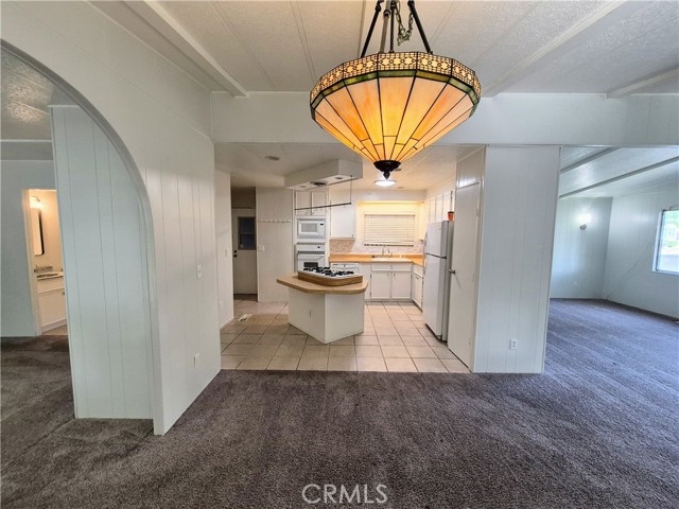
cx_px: 340
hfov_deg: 106.2
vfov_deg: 89.9
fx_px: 255
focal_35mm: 13
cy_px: 254
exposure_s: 1/60
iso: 125
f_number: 2.2
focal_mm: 1.74
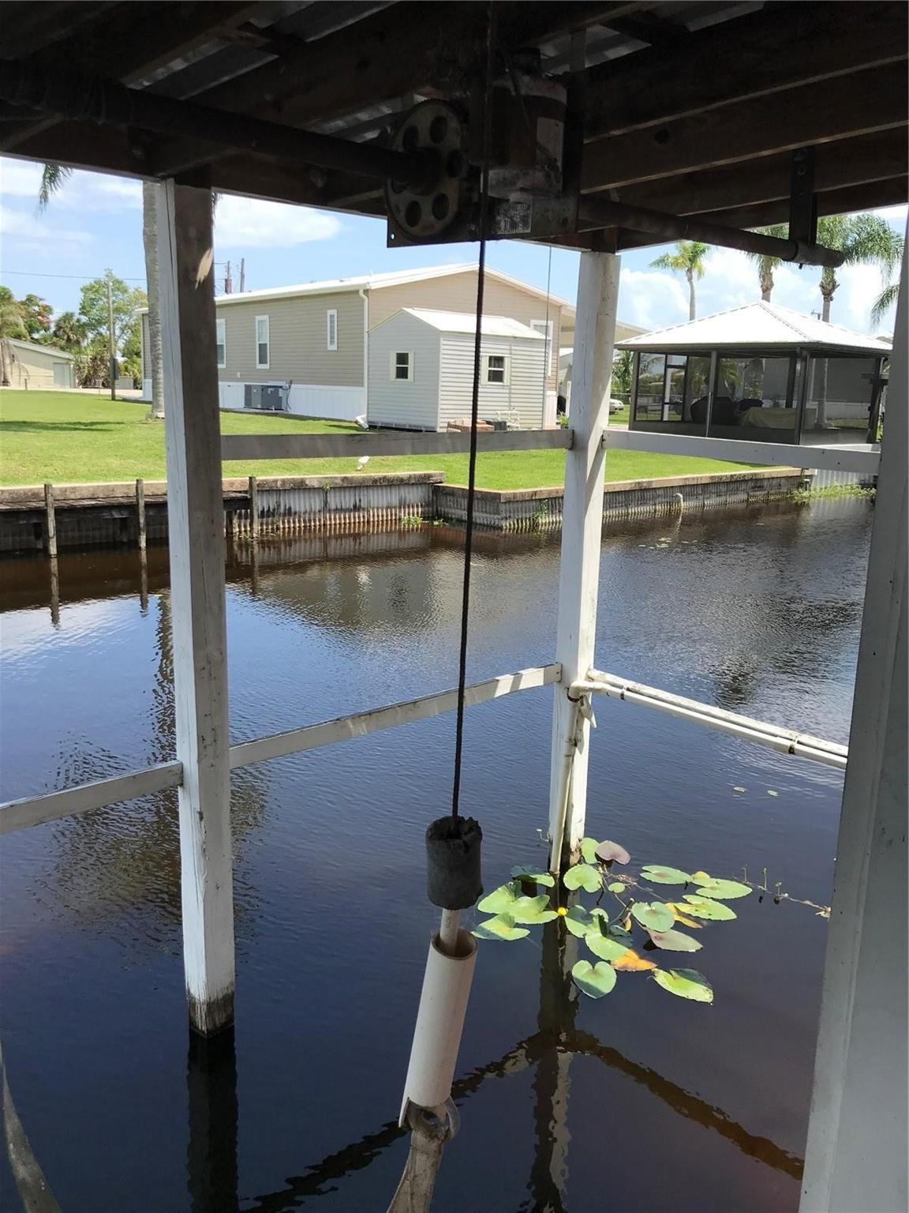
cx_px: 454
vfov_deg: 63.4
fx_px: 980
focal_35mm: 28
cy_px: 606
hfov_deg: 49.7
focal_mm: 3.99
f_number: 1.8
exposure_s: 1/1473
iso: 20
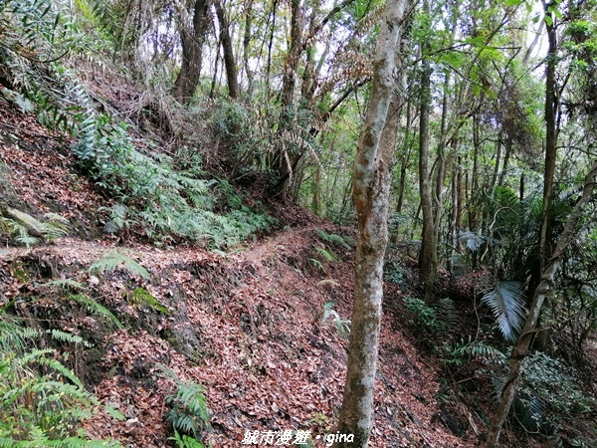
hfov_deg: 67.3
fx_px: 448
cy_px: 224
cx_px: 298
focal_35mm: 26
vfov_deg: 53.1
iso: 80
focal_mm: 3.81
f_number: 2.2
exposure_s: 1/60
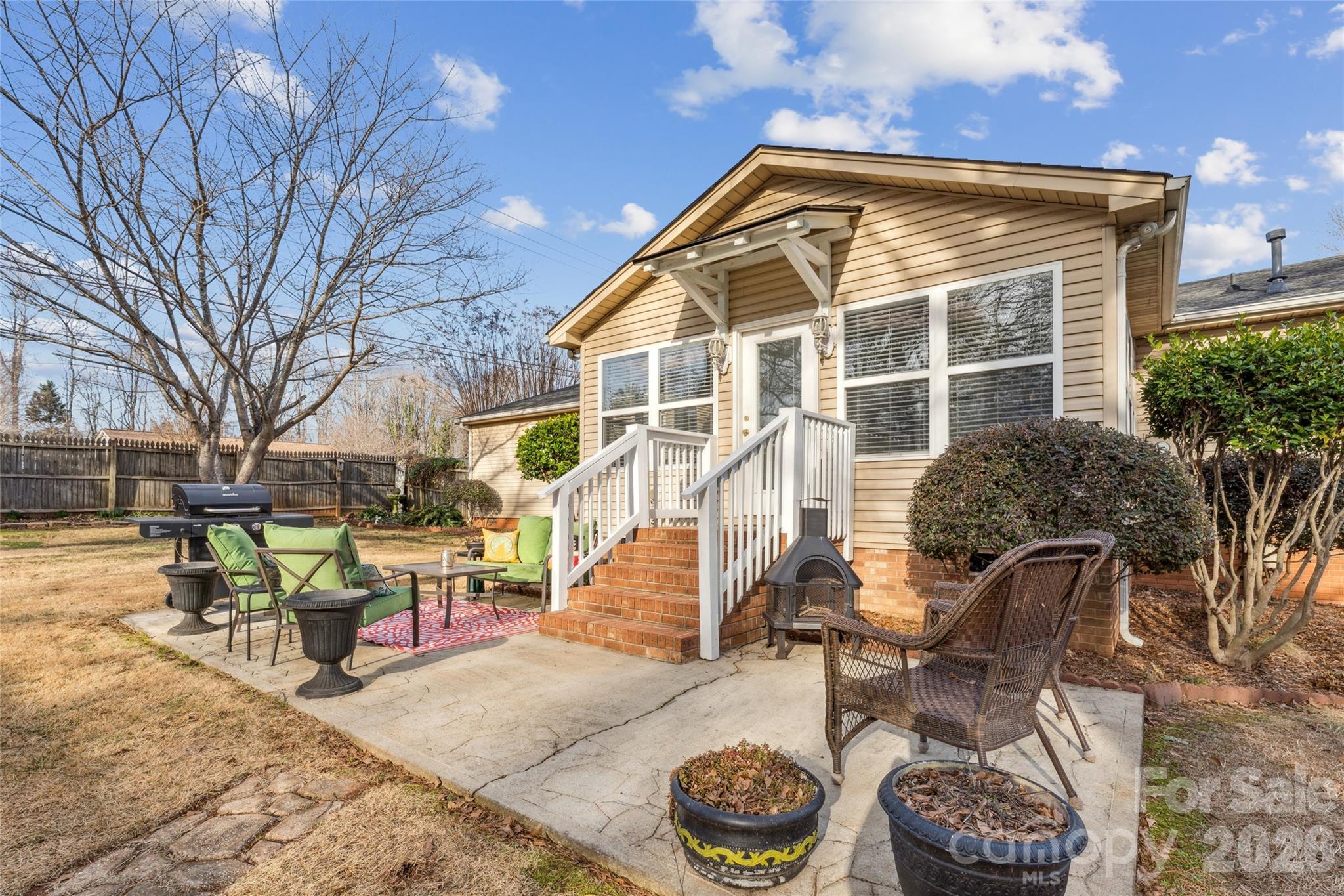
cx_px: 672
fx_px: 605
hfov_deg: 96.0
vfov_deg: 73.1
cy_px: 448
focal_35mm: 16
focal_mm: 16.2
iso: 100
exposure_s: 1/60
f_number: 13
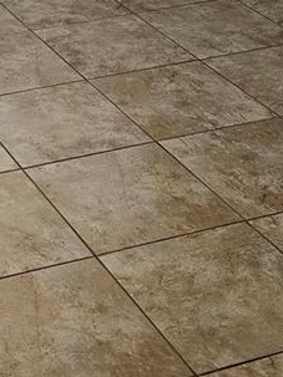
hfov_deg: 15.4
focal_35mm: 91
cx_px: -85
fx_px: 993
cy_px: 54
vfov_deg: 21.2
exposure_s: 1/120
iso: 800
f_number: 1.8
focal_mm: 5.4
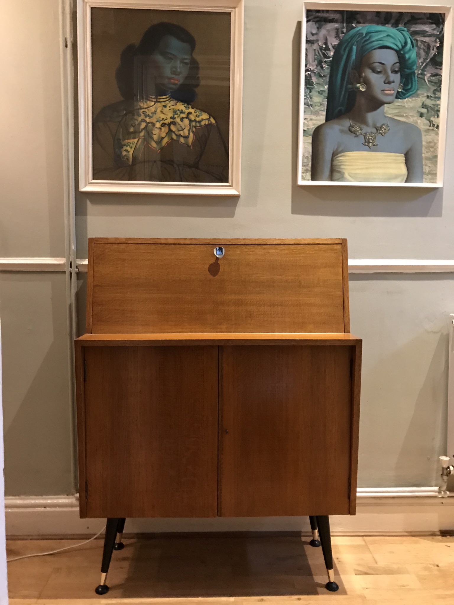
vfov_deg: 63.4
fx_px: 490
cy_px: 302
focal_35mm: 28
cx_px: 227
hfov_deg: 49.7
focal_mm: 3.99
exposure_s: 1/7
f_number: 1.8
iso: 80
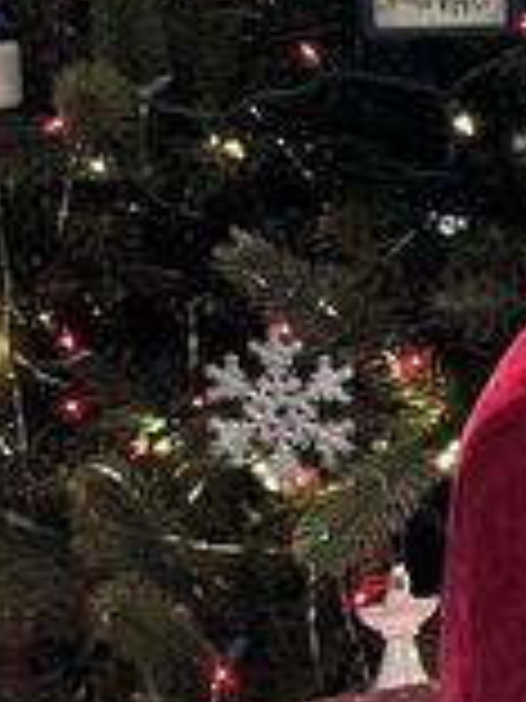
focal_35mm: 158
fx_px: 3201
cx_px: 1349
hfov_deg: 8.4
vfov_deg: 12.5
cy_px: 333
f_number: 1.78
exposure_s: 1/60
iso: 125
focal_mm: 6.76
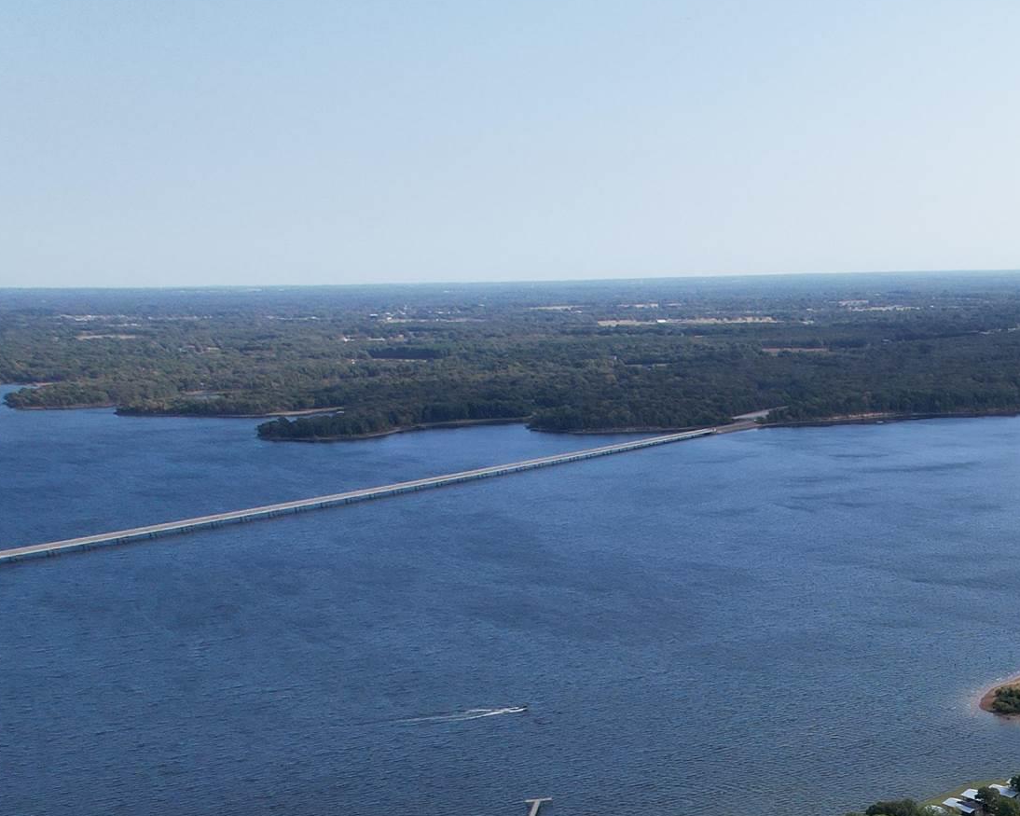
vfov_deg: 24.2
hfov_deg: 26.7
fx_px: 1751
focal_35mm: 58
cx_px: 1373
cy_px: 941
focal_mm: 8.38
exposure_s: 1/1600
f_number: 2.8
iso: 140
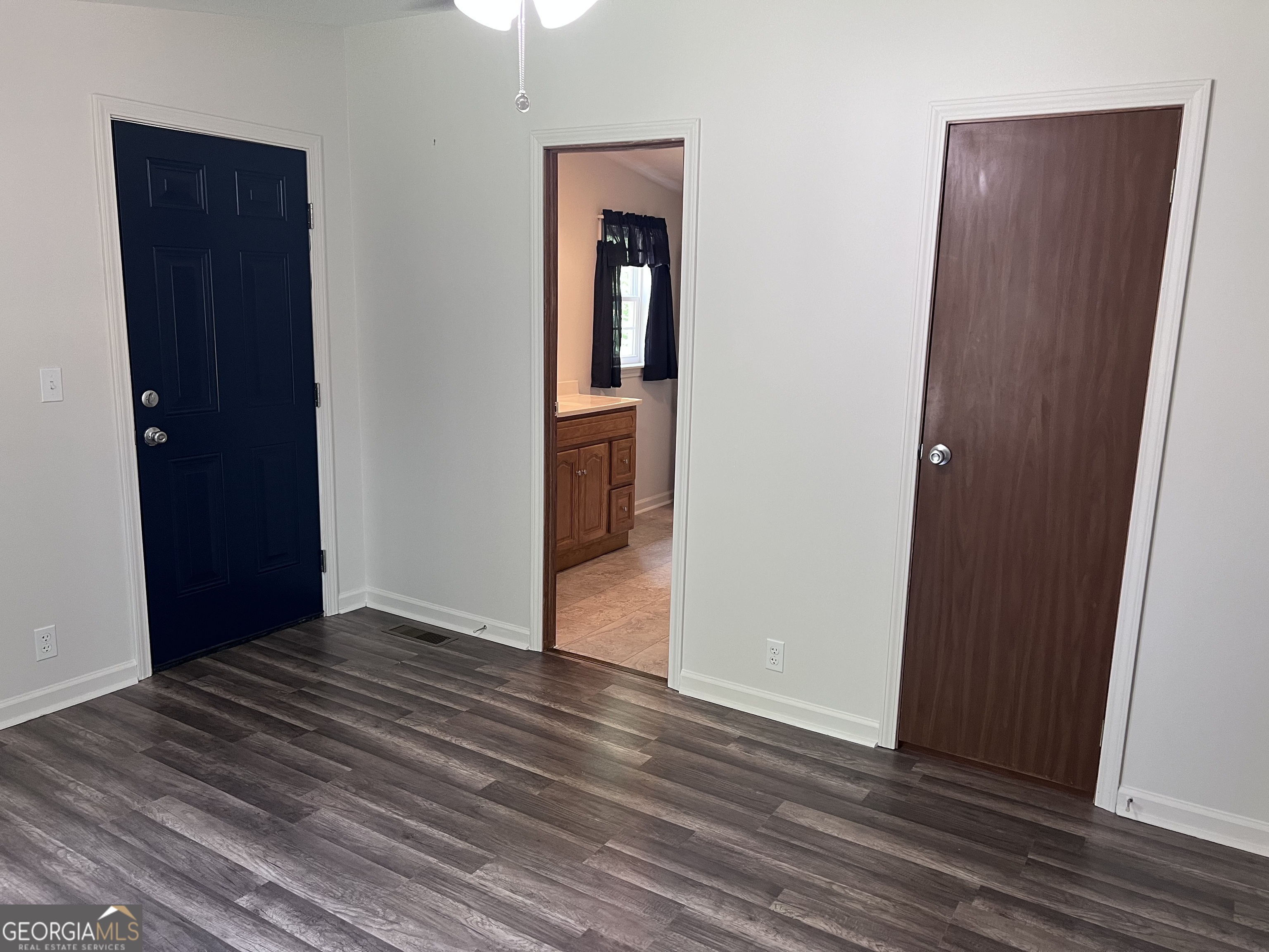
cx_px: 634
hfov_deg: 67.3
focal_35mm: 26
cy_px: 476
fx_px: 953
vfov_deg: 53.1
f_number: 1.5
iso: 160
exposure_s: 1/60
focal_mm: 5.7
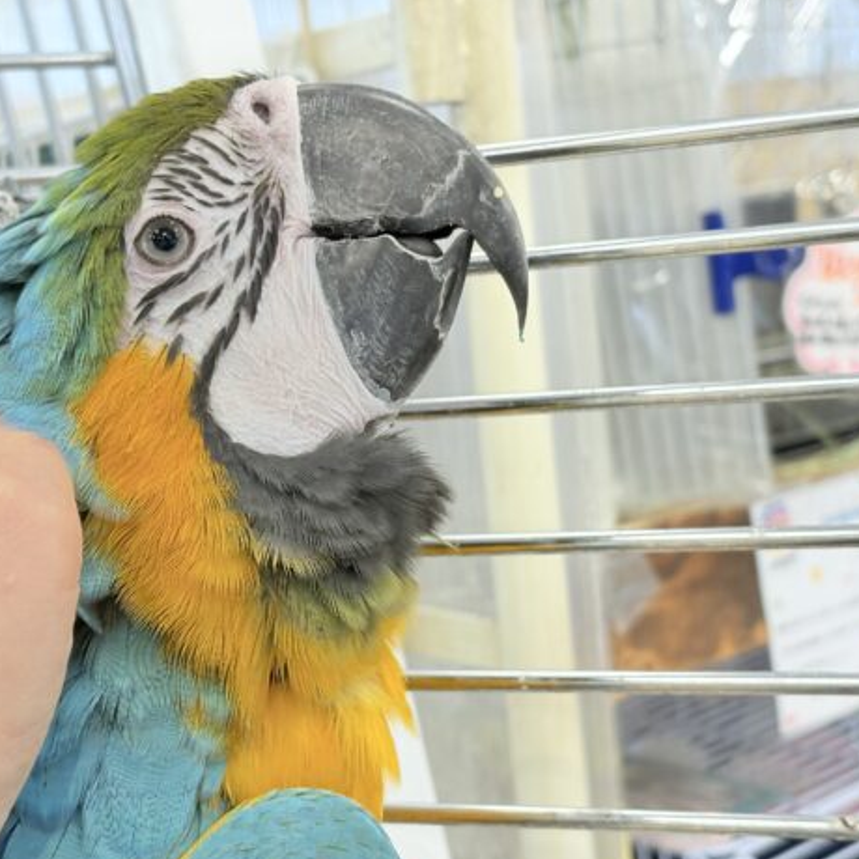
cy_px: 439
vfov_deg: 26.9
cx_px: 405
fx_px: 1797
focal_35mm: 64
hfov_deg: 26.9
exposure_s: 1/50
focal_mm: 5.96
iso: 50
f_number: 1.6
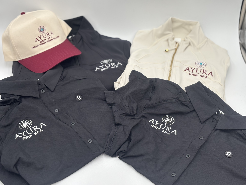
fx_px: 370
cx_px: 123
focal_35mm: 52
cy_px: 92
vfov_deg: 28.0
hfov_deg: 36.8
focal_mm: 5.96
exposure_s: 1/512
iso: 32
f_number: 1.6
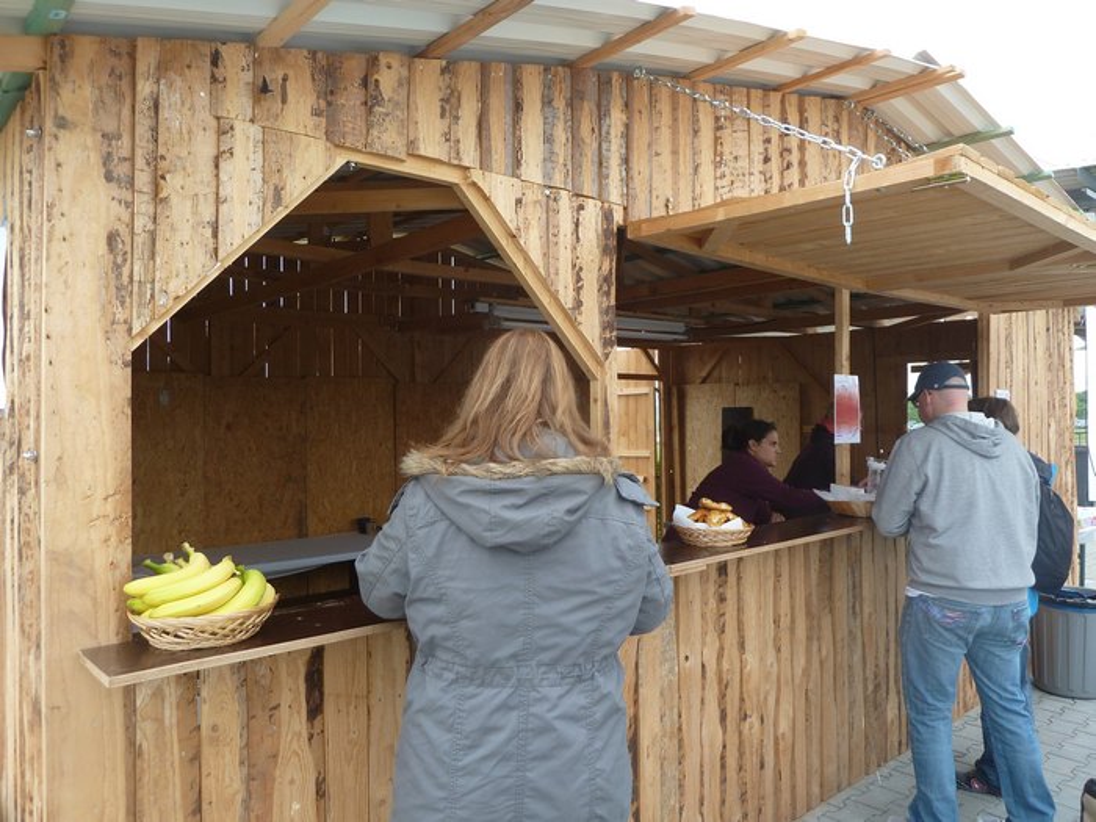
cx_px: 548
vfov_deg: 54.9
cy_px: 411
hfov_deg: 69.4
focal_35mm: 25
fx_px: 792
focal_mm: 4.1
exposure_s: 1/80
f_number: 3.3
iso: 80
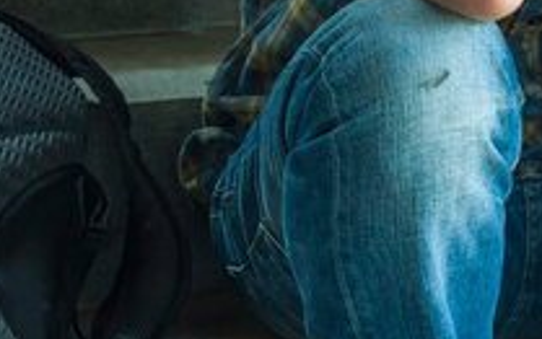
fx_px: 2040
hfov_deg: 15.1
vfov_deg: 9.4
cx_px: 316
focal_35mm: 138
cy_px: -21
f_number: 2.8
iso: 200
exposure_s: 1/40
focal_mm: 17
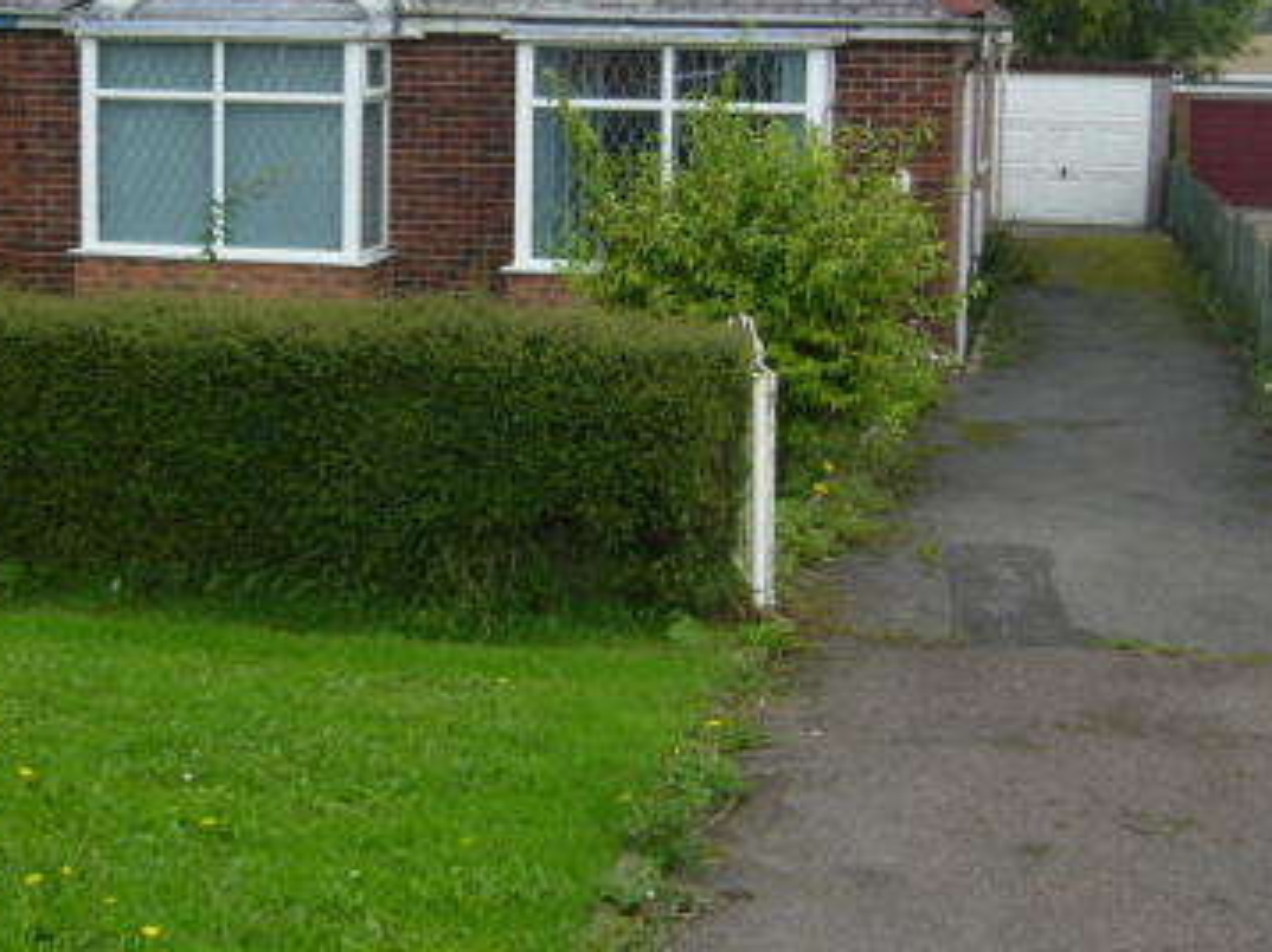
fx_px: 2093
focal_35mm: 57
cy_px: 194
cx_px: 471
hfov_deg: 33.6
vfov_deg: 25.2
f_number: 2.8
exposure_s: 1/200
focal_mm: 5.8
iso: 80
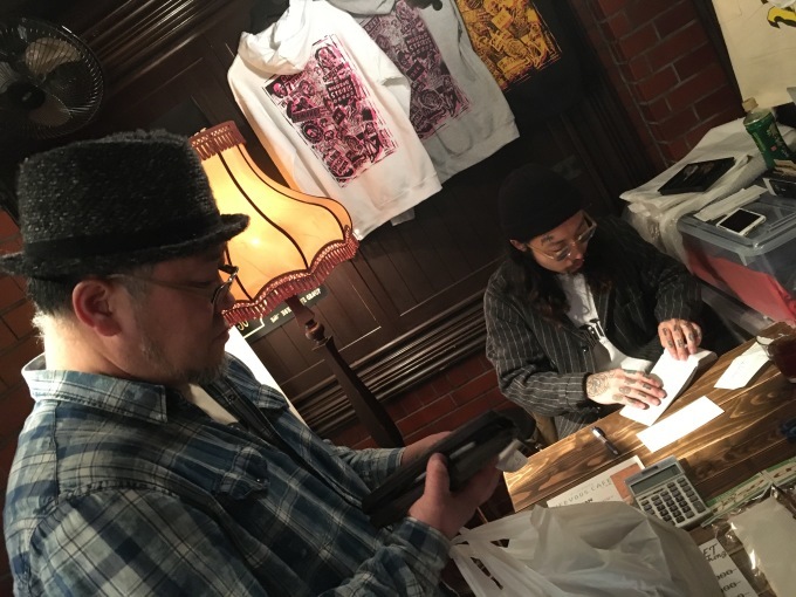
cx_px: 398
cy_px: 298
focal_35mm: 29
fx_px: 667
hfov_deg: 61.7
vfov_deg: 48.2
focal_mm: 4.15
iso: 320
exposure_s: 1/15
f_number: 2.2
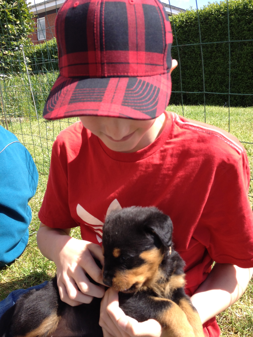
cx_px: 126
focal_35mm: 35
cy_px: 168
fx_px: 341
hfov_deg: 40.7
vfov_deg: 52.6
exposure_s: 1/552
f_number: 2.4
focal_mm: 4.28
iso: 64
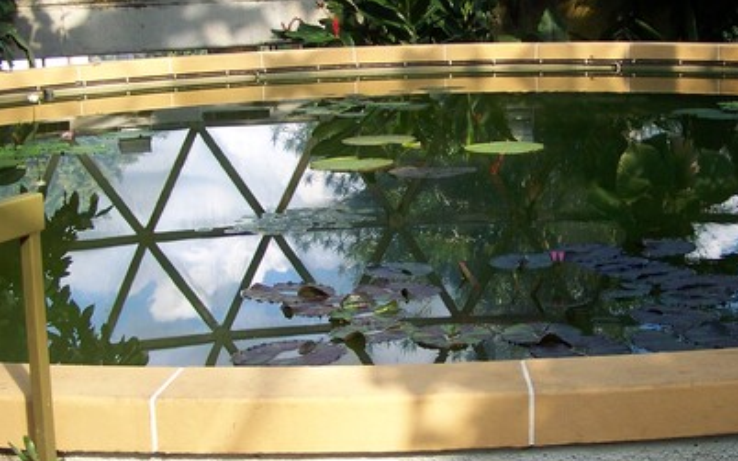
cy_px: 264
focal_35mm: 73
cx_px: 478
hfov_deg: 28.1
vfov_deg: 17.8
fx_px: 1468
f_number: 2.8
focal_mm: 6.3
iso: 64
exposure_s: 1/160
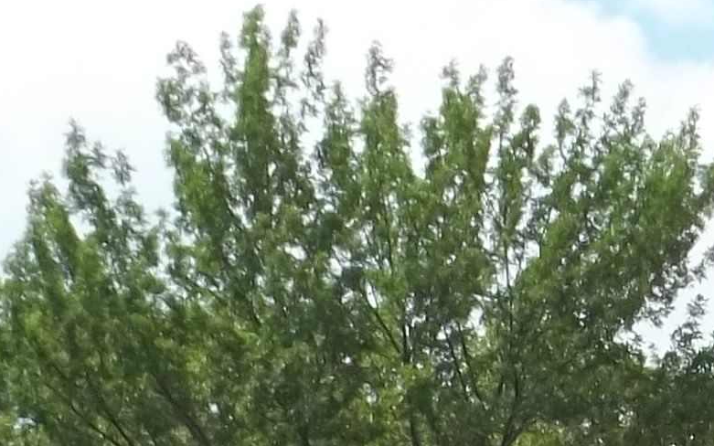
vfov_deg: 6.4
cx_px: 844
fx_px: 3736
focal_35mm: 192
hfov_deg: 10.7
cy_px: 1244
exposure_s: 1/125
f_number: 8
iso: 64
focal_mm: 5.9
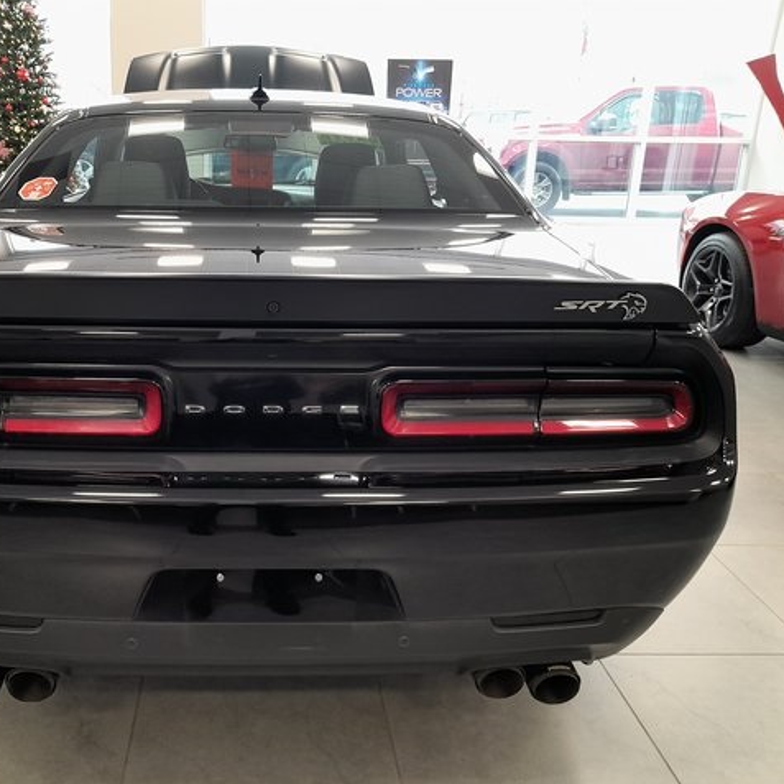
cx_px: 265
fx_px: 820
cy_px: 393
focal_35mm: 32
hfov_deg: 50.2
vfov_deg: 51.1
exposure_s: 1/60
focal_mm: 4
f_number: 1.8
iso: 250
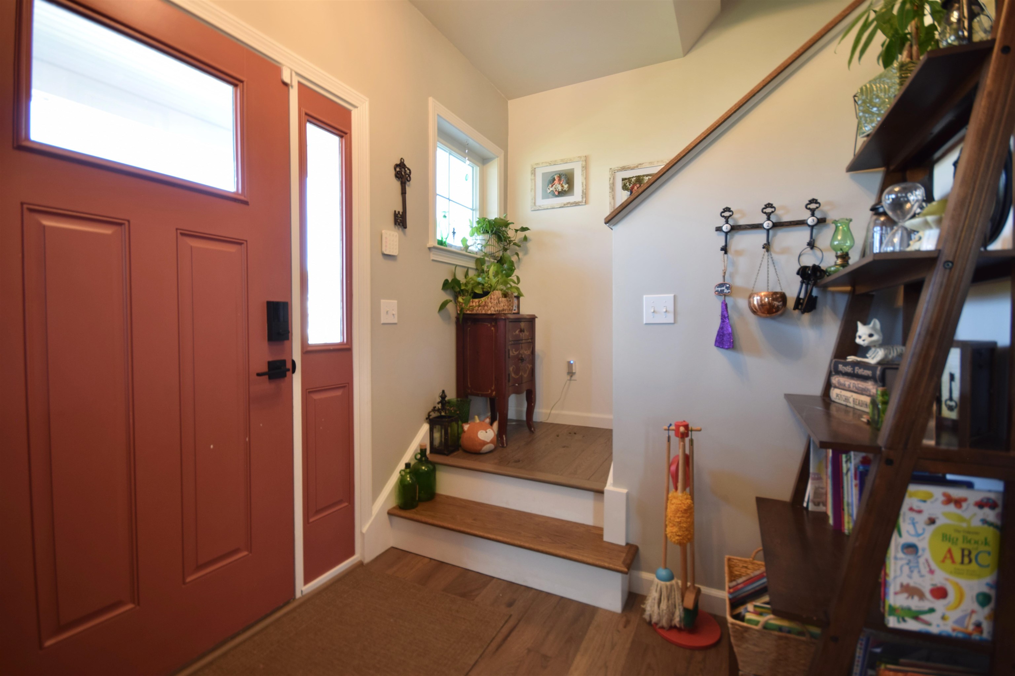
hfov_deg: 100.4
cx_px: 508
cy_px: 338
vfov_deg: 77.3
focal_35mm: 15
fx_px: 423
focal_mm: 10
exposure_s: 1/8
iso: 200
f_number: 6.3
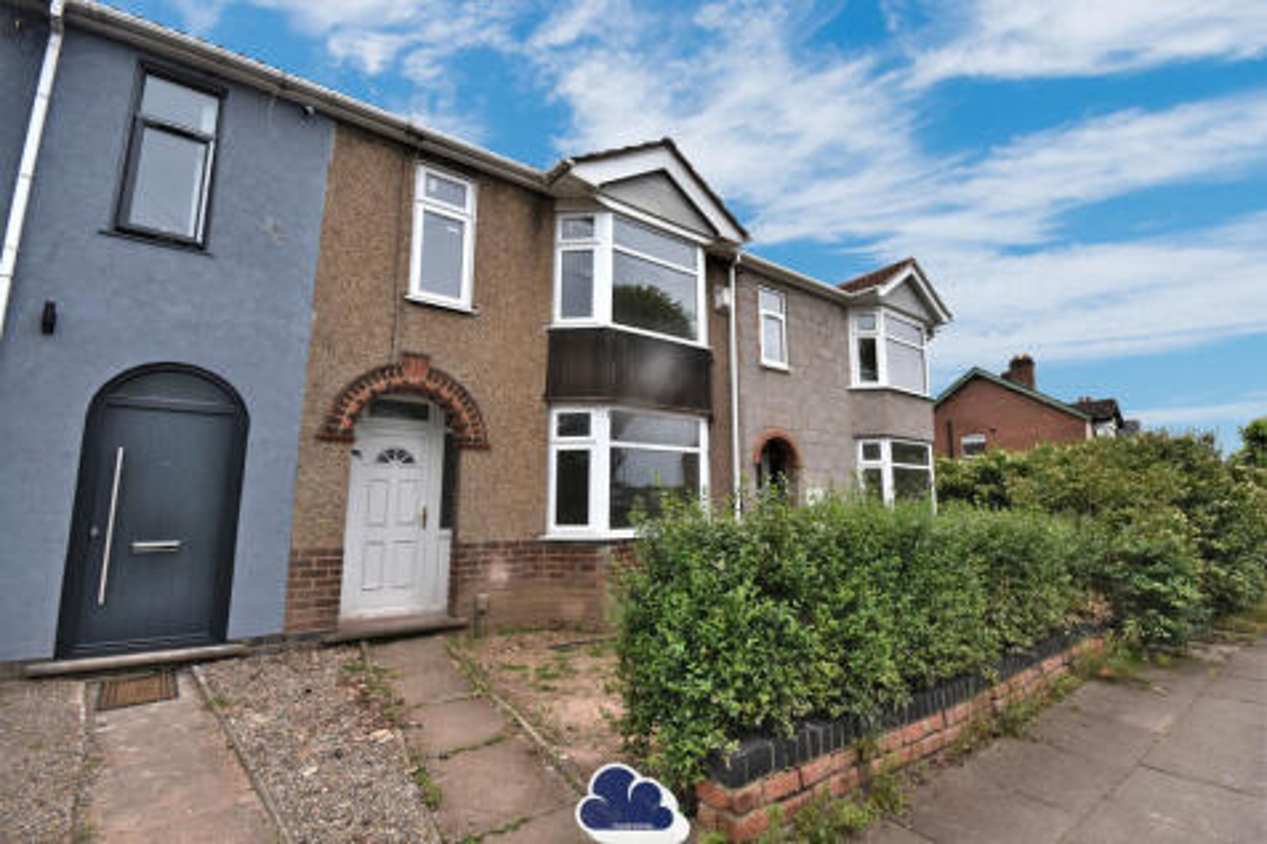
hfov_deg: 100.4
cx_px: 634
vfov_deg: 77.3
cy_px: 422
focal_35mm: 15
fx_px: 528
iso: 250
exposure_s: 1/500
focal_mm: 10
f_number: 8
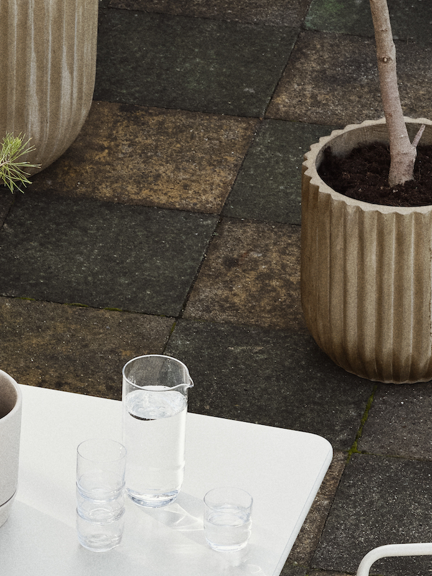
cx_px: -176
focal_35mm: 376
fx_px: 6259
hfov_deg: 3.9
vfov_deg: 5.3
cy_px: 562
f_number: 11
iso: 400
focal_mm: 110
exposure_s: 1/80
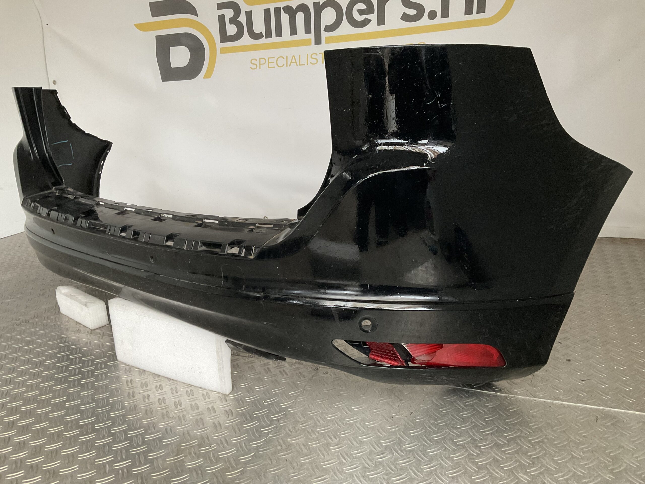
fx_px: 540
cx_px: 322
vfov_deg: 48.2
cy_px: 242
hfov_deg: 61.7
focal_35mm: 29
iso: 200
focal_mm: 3
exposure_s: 1/50
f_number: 1.8
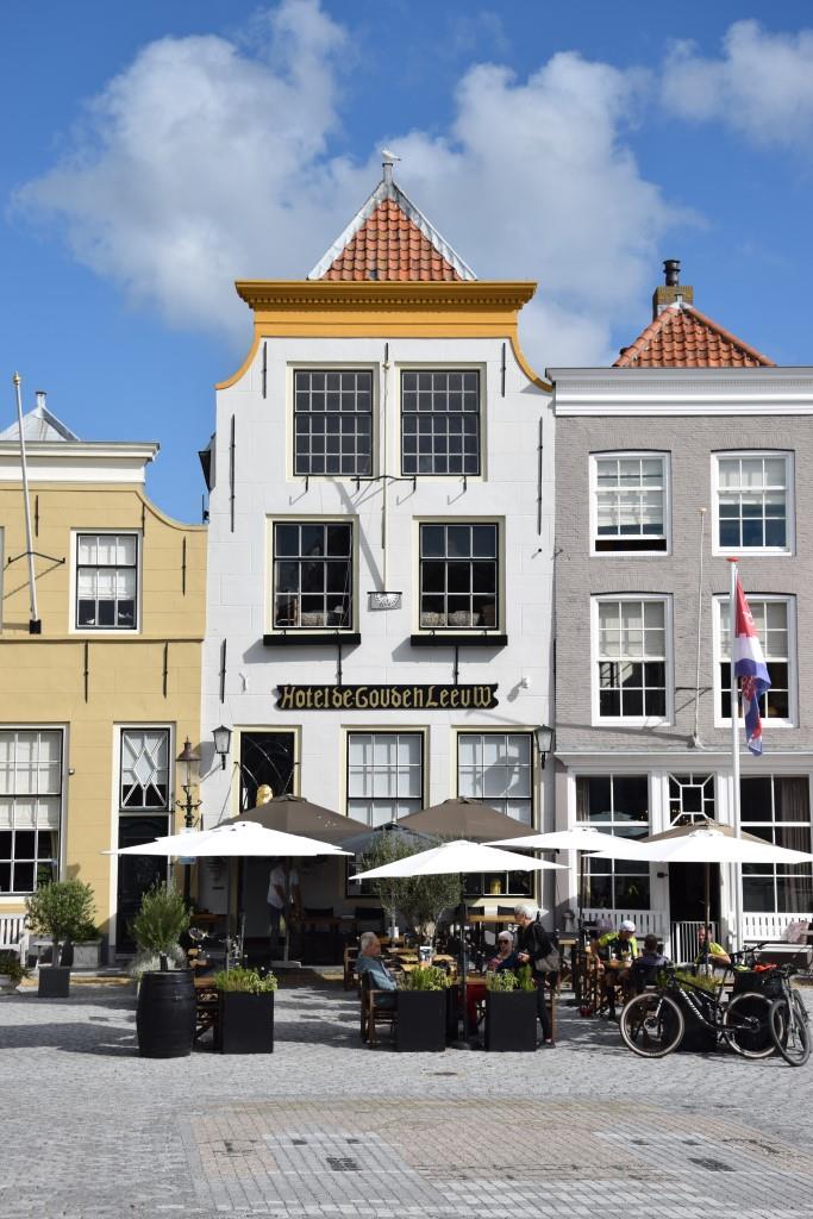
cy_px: 610
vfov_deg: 37.8
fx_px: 1778
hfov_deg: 25.8
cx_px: 406
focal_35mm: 52
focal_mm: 35
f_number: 9
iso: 100
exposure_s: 1/320
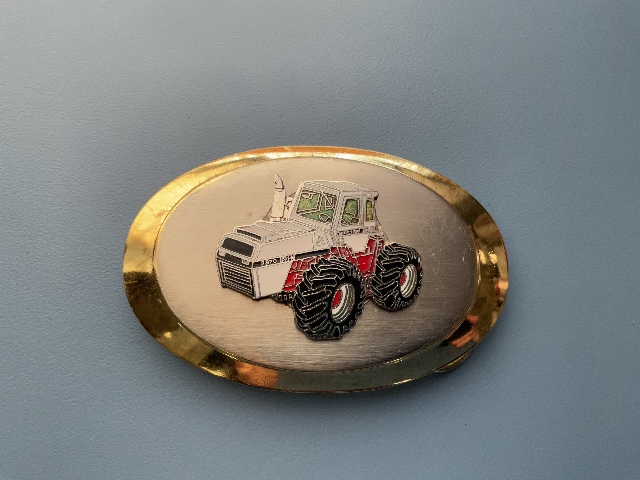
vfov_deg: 48.2
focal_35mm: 29
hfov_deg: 61.7
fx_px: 536
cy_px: 240
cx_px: 320
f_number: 1.8
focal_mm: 3
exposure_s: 1/120
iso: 50
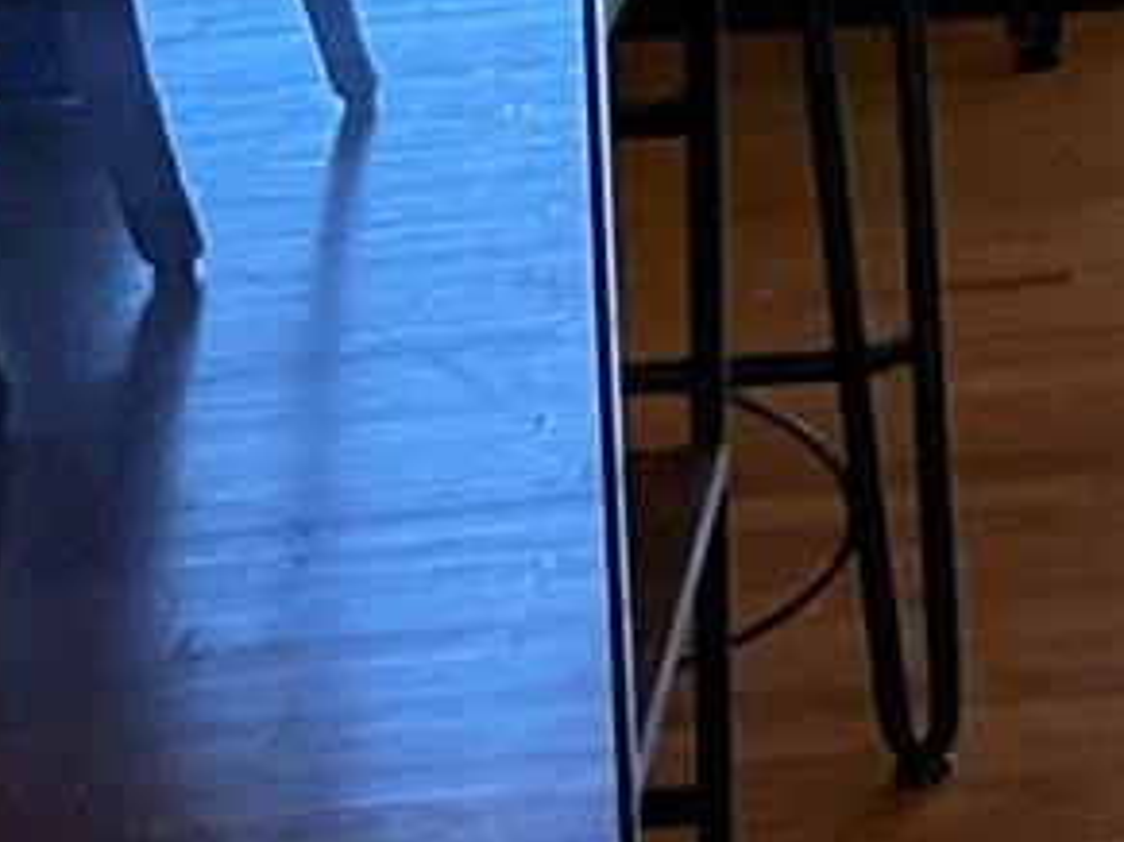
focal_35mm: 204
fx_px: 6621
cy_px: -1070
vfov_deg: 6.9
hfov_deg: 8.1
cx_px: 3492
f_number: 1.8
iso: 125
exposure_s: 1/60
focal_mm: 3
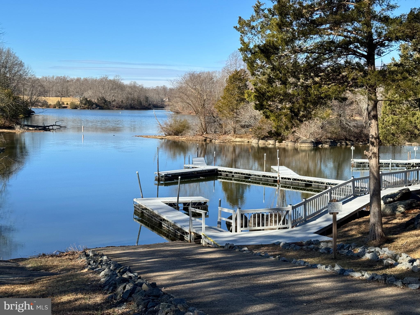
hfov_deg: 39.7
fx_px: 582
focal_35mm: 48
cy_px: 158
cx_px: 210
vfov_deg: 30.3
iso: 64
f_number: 1.78
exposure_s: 1/3610
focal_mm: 6.76
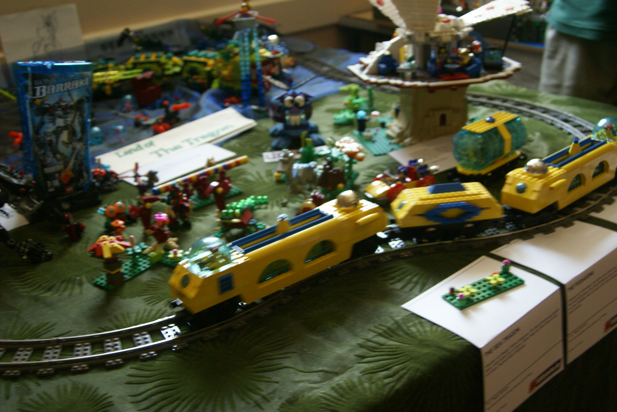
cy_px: 206
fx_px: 720
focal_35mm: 42
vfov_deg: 32.0
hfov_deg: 46.4
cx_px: 308
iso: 320
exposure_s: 1/40
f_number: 4
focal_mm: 28
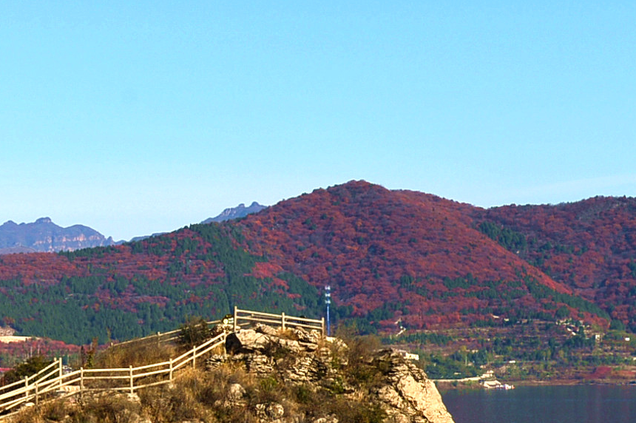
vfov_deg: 10.6
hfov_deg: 15.6
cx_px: -23
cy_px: 334
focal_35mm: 129
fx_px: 2277
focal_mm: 45
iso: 100
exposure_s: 1/800
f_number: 7.1
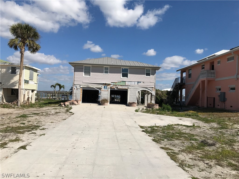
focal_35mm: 28
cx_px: 120
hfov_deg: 63.4
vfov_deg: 49.7
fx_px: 193
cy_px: 90
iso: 20
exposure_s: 1/5051
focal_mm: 3.99
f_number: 1.8
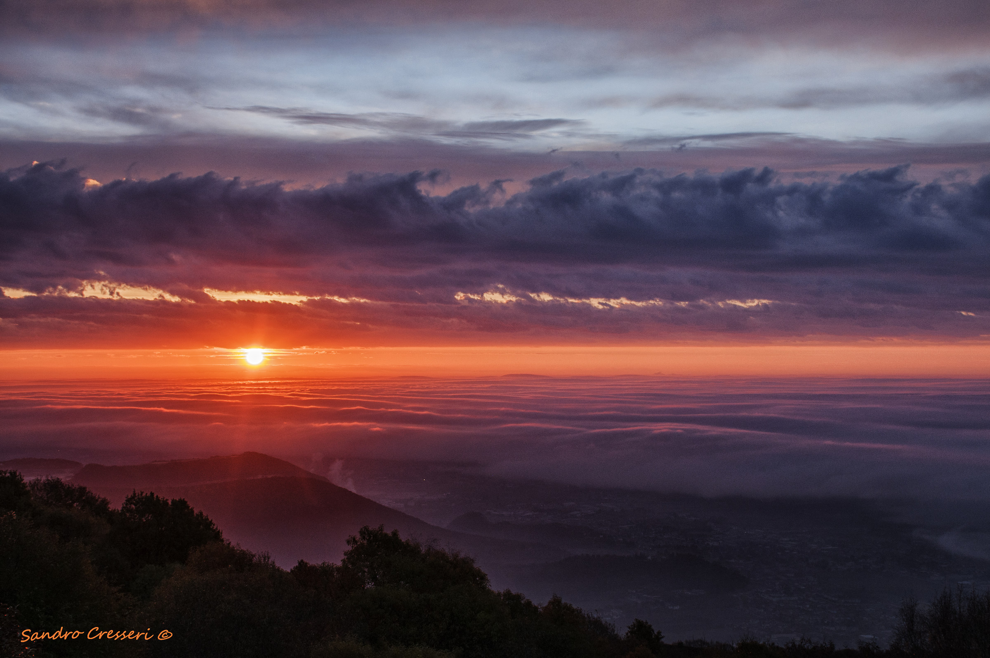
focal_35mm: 51
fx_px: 1401
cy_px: 329
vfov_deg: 26.4
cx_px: 495
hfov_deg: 38.9
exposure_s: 1/80
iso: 100
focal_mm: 34
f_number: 11
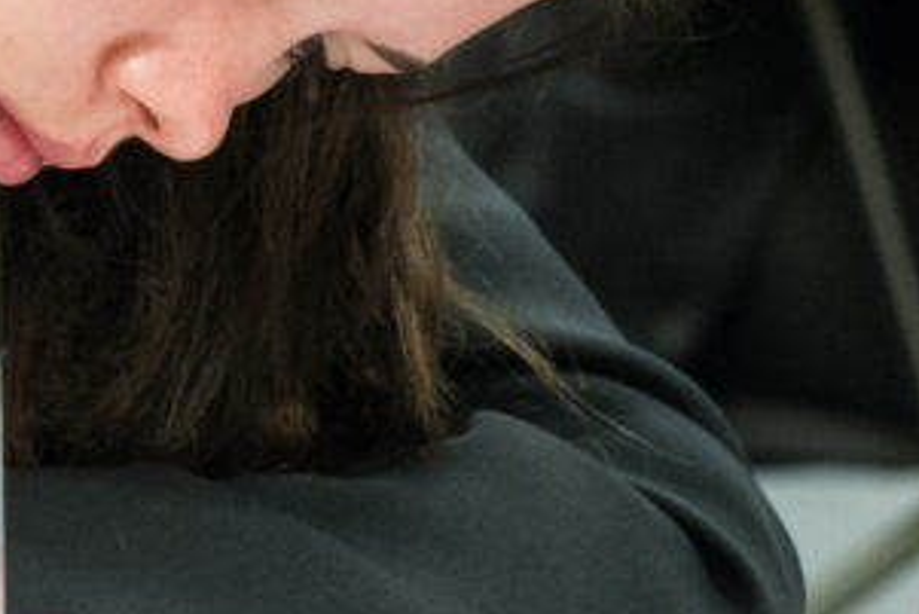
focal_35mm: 340
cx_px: -275
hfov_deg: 6.0
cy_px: -2
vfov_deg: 4.0
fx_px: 8683
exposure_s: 1/100
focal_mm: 50
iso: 2500
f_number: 3.2
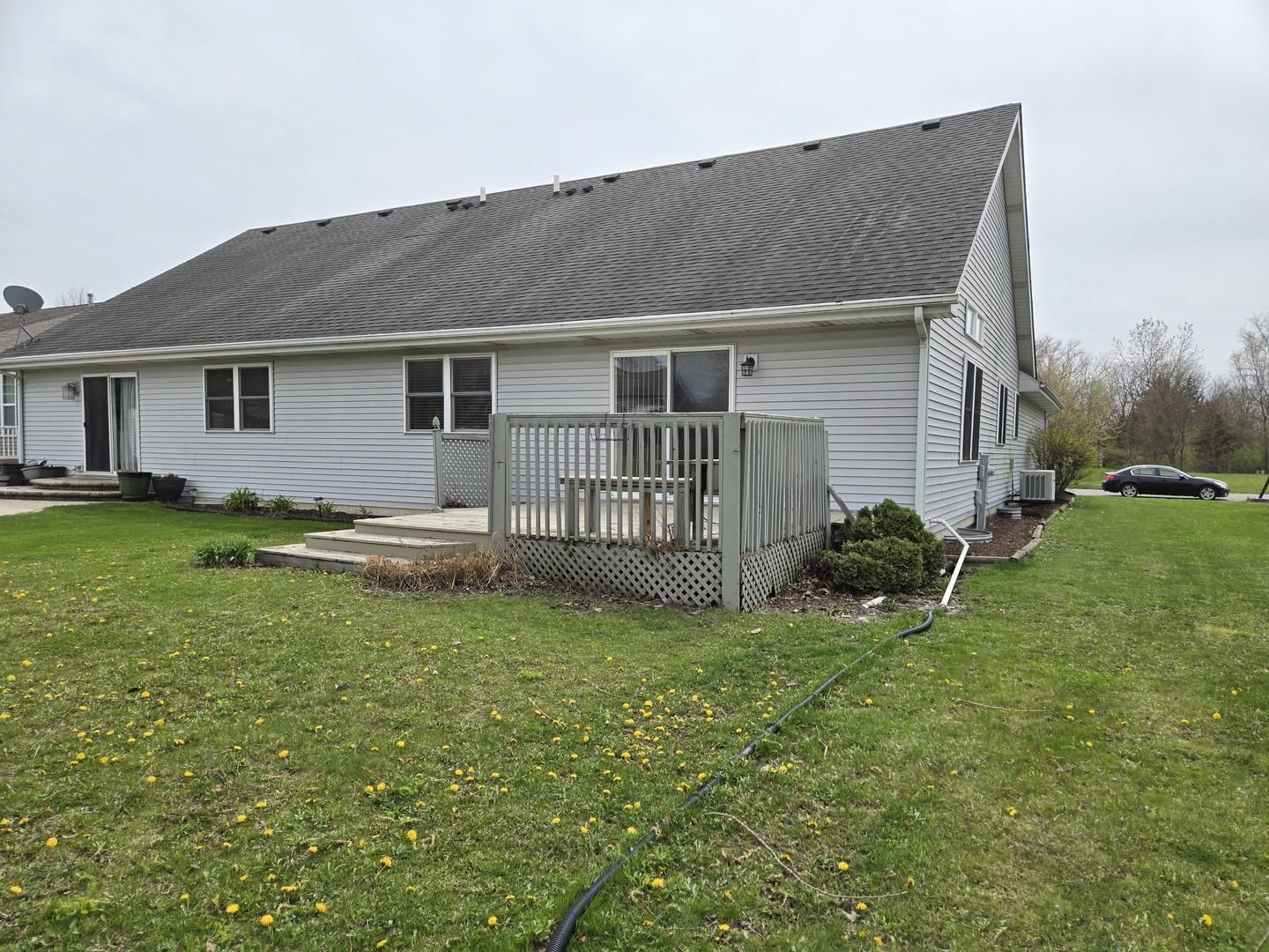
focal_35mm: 23
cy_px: 476
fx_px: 843
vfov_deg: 58.9
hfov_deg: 73.9
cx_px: 634
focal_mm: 5.4
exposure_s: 1/1732
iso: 25
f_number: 1.8
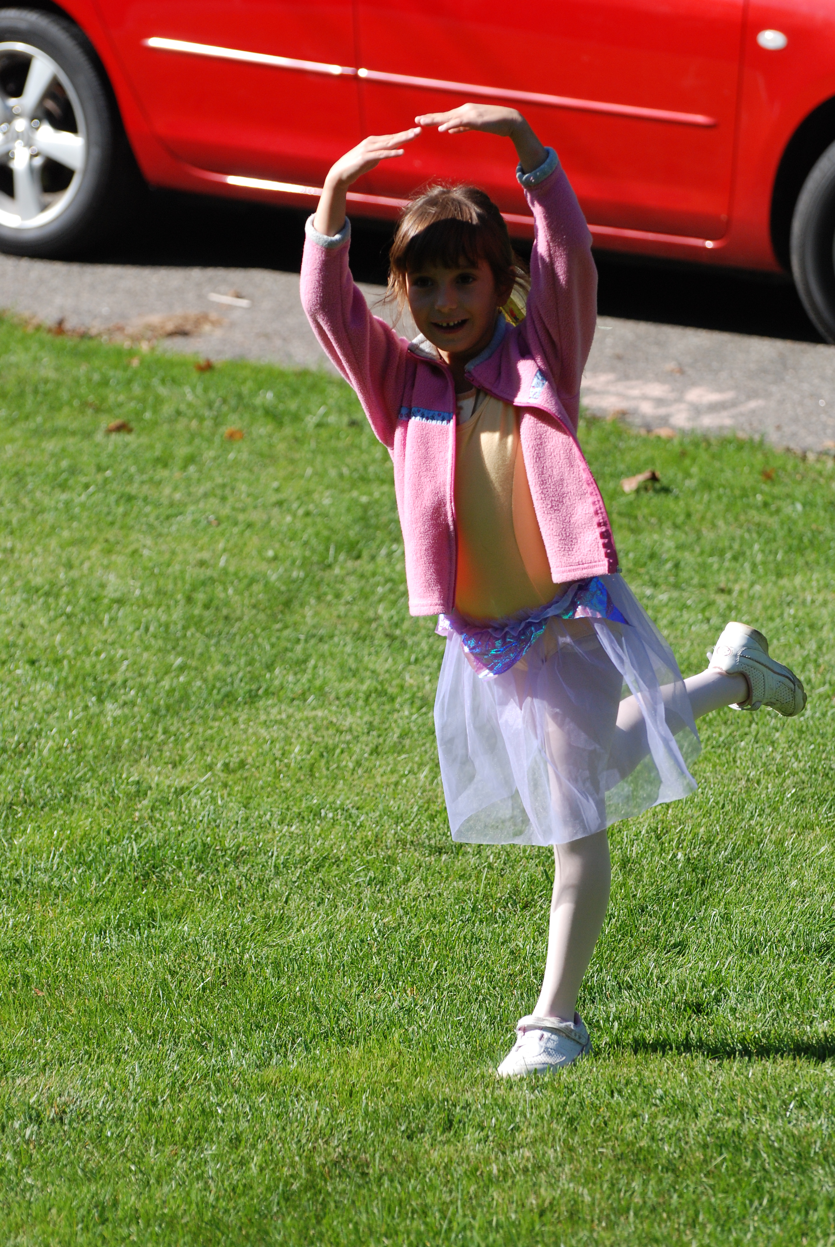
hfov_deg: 7.3
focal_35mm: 188
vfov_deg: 11.0
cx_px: 418
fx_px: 6504
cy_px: 624
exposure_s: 1/1250
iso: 400
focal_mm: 125
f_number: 4.8
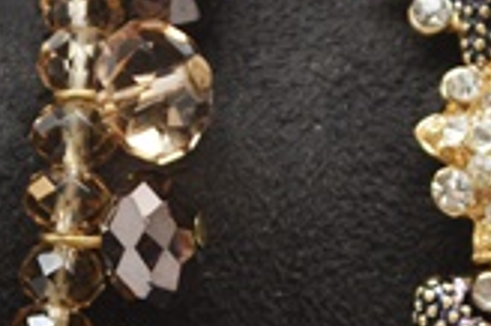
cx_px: 335
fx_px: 3597
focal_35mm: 264
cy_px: 266
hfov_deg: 7.8
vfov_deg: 5.2
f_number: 5.6
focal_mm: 48
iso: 560
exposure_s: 1/60
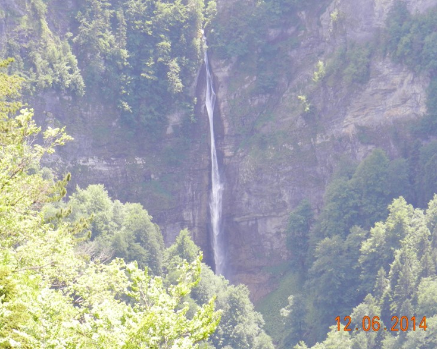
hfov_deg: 10.9
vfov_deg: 8.7
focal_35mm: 177
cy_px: 143
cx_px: 216
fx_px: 2289
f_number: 5
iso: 160
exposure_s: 1/160
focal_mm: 23.1
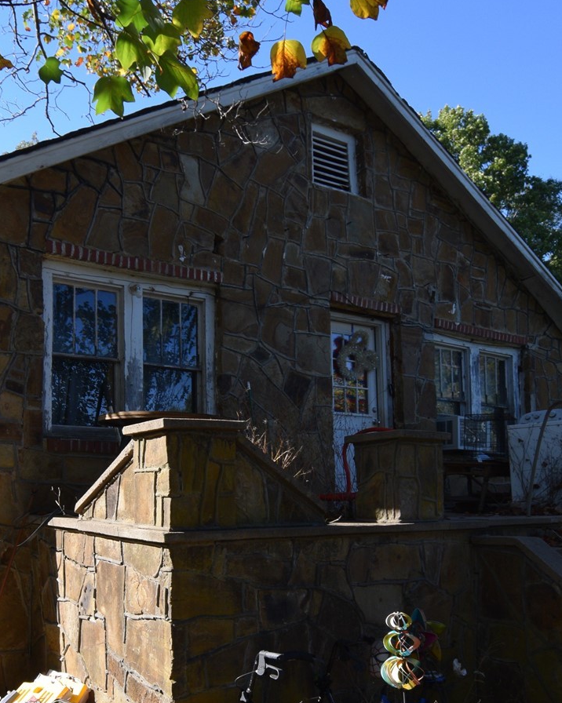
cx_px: 195
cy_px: 459
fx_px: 666
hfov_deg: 45.2
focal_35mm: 32
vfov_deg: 54.7
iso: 250
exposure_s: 1/250
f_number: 8
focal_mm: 10
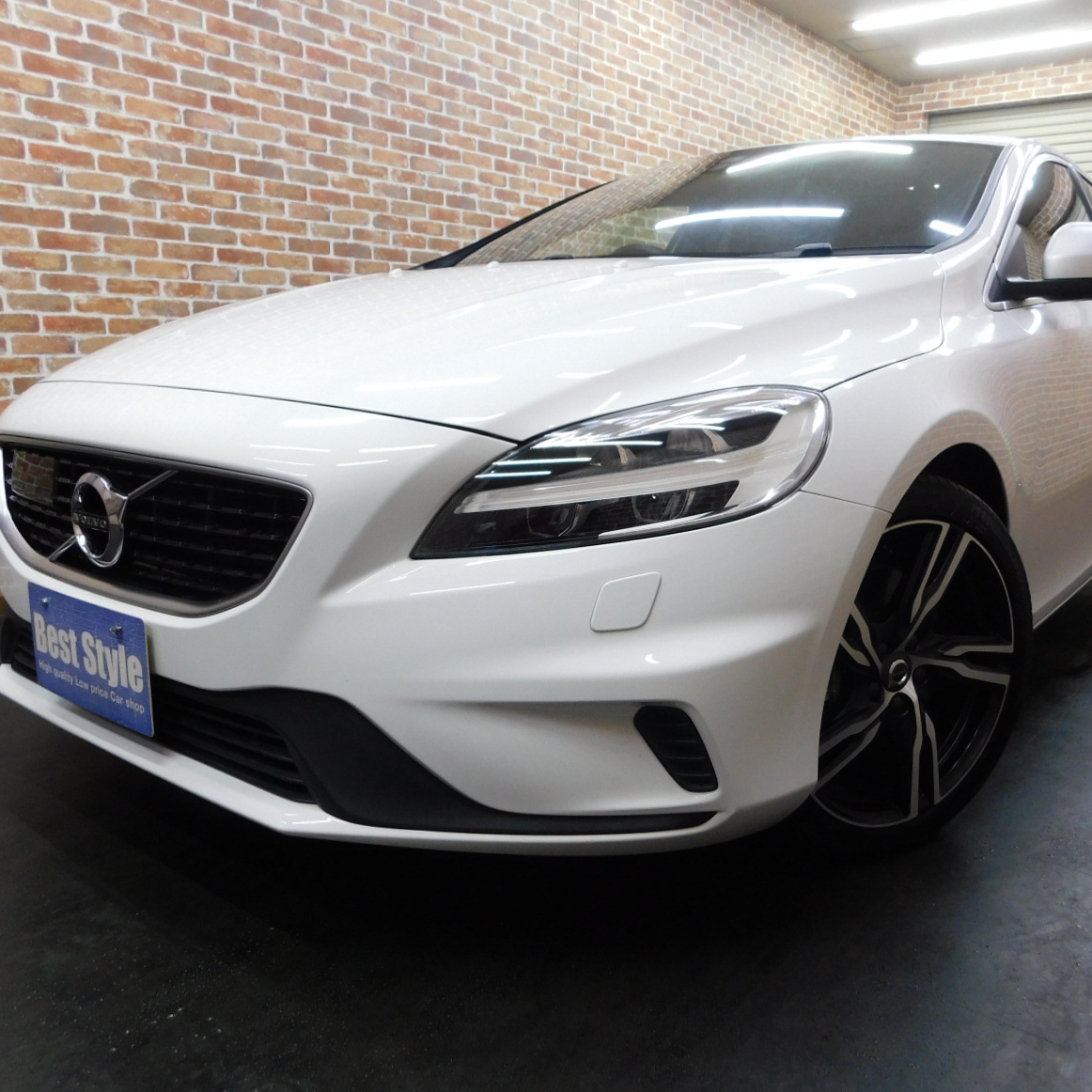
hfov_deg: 57.2
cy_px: 546
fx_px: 999
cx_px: 589
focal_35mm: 28
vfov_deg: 57.3
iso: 200
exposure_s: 1/30
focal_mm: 4
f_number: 3
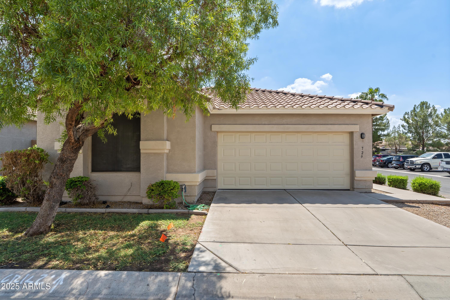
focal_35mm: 19
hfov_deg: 86.9
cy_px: 150
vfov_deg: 64.6
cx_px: 225
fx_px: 237
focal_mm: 19
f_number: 9
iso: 800
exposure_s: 1/500
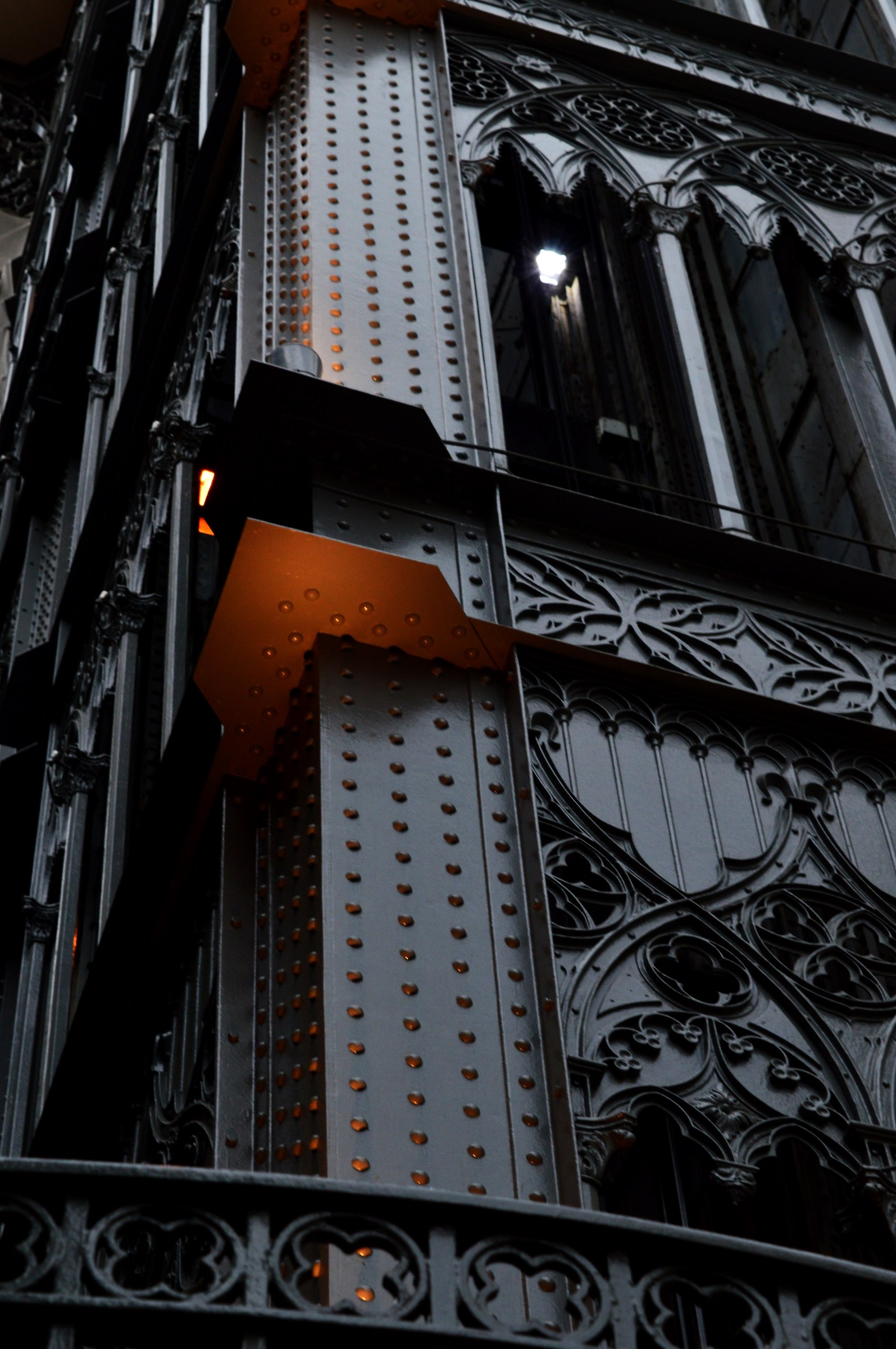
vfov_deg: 24.6
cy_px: 674
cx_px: 448
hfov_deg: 16.5
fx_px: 3086
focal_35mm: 82
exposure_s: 1/125
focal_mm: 55
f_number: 9
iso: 400
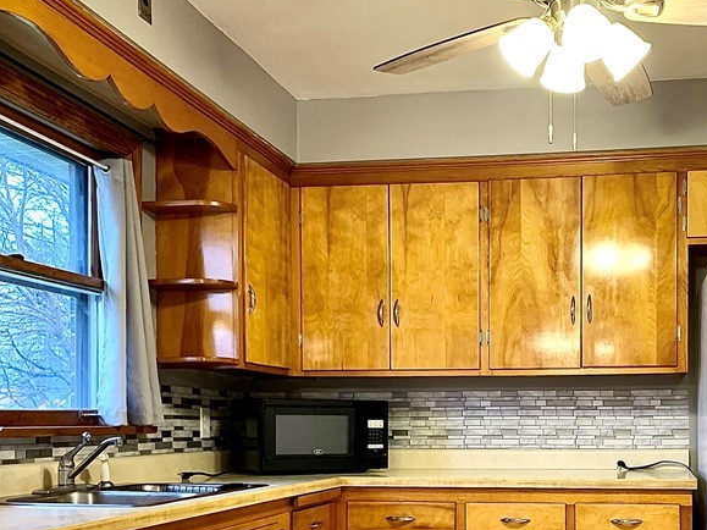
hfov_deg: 40.4
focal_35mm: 46
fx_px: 939
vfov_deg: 30.6
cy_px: 436
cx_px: 507
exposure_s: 1/60
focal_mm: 4.25
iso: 125
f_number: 1.8
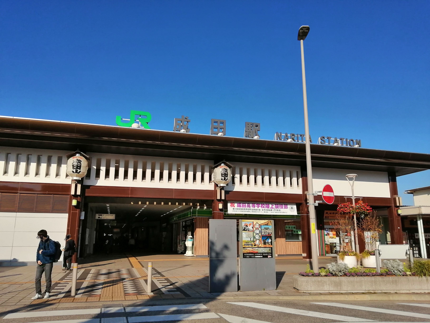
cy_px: 162
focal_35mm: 26
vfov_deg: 53.1
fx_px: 323
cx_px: 215
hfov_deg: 67.3
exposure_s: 1/3155
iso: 50
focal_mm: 3.46
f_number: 1.8
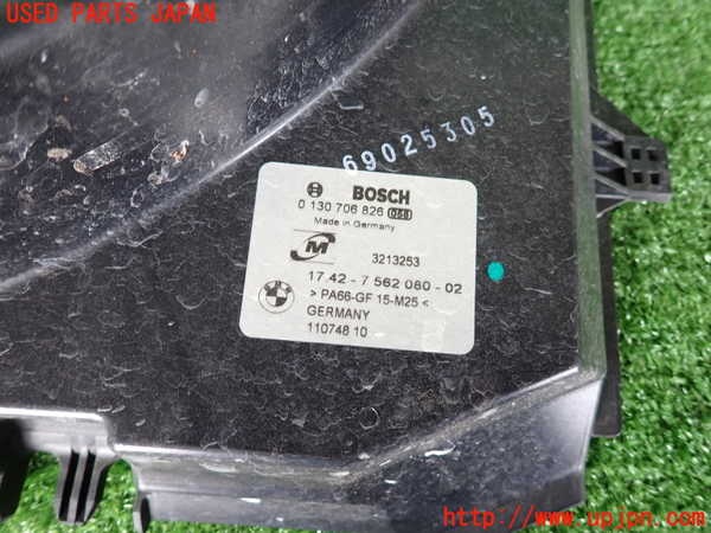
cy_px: 266
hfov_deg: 69.4
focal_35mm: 25
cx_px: 356
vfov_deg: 54.9
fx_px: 513
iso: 200
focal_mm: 4.5
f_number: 2
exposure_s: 1/60
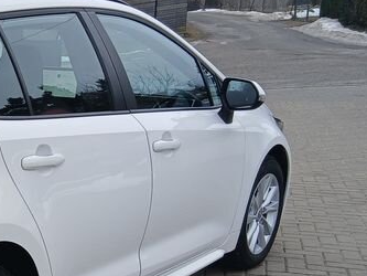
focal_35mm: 80
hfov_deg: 21.8
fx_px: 848
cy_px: 233
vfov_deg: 18.2
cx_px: -120
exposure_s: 1/100
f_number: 1.8
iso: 32
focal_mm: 3.98
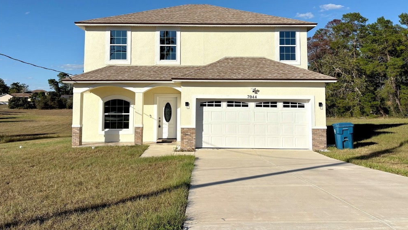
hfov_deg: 66.1
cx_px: 204
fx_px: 314
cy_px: 79
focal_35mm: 29
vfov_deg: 39.8
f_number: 1.6
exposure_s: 1/6993
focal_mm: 5.96
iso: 50
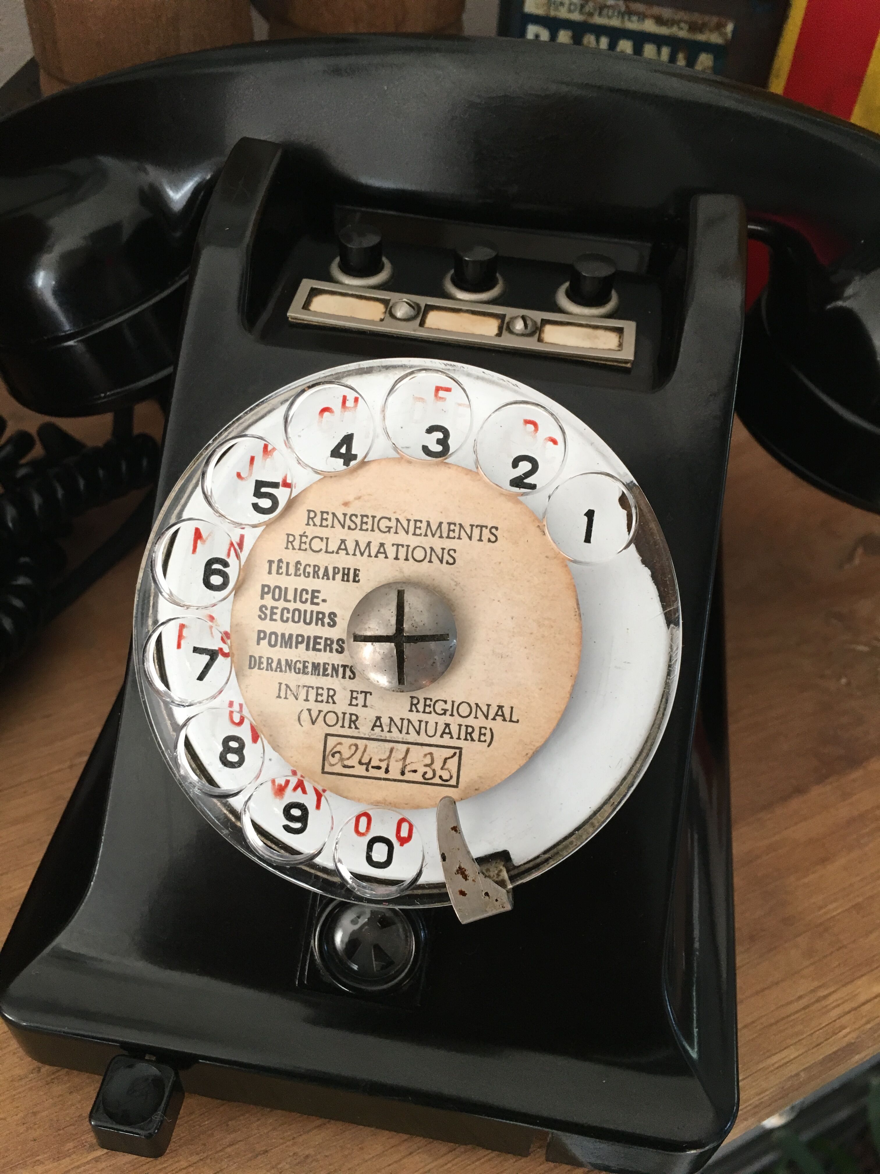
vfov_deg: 61.7
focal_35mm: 29
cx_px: 440
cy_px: 587
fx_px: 983
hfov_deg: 48.2
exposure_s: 1/33
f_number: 2.2
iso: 64
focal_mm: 4.15
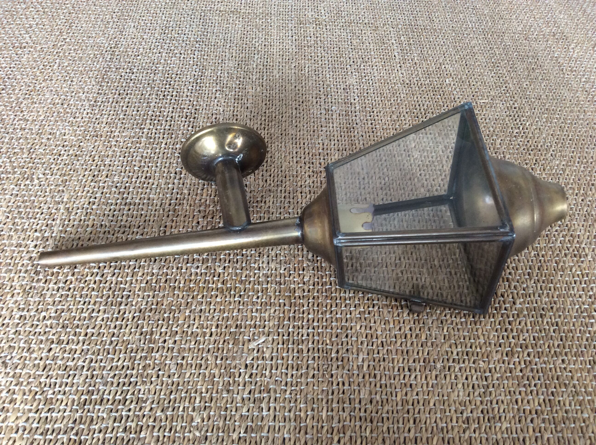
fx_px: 550
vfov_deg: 44.1
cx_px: 298
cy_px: 222
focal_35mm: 32
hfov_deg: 56.9
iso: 80
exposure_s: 1/25
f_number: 2.4
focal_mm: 3.3
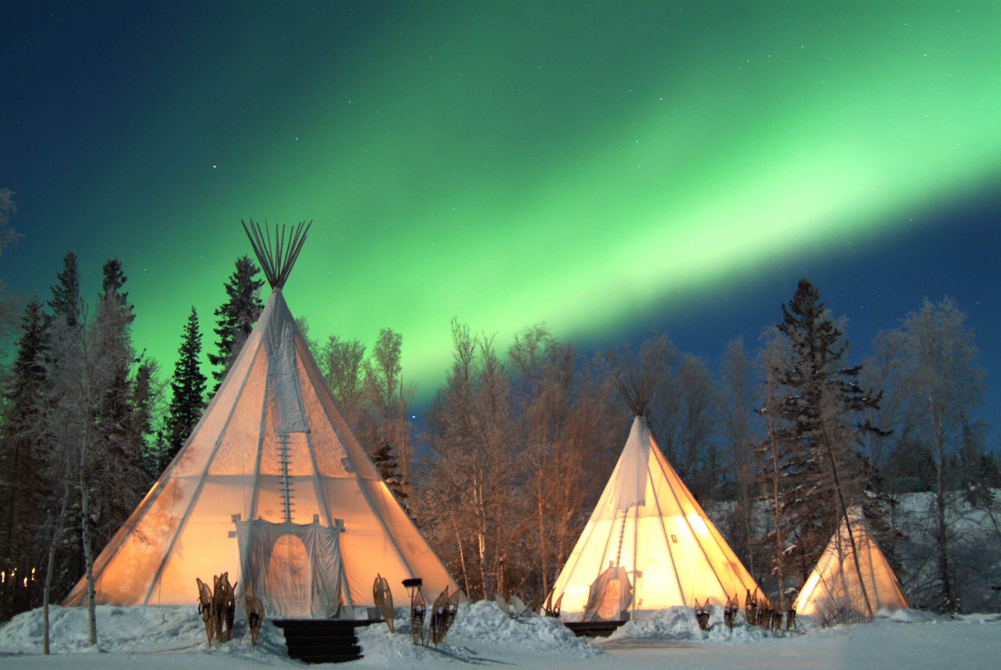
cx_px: 500
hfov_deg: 46.4
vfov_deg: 32.0
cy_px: 335
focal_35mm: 42
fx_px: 1169
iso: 800
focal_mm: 28
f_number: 4
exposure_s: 20
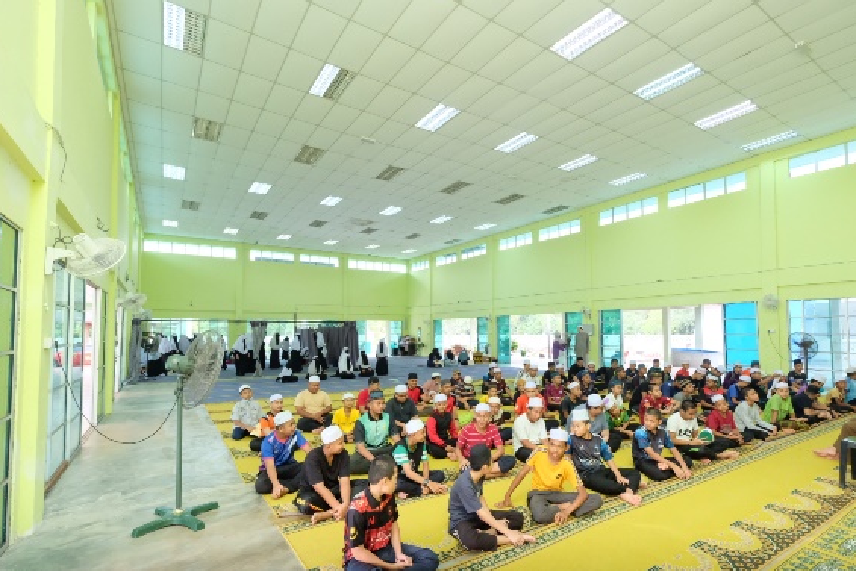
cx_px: 453
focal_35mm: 17
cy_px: 311
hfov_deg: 93.2
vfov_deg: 70.3
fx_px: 404
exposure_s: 1/320
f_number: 4
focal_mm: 10
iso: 3200
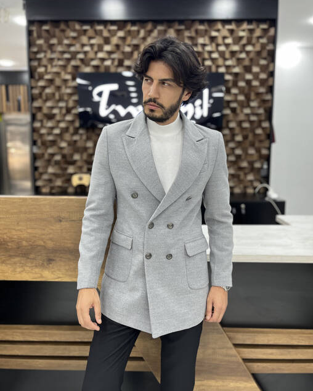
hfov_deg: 51.6
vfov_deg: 62.2
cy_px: 188
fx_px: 324
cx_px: 152
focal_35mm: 28
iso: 100
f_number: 1.6
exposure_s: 1/100
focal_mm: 5.1
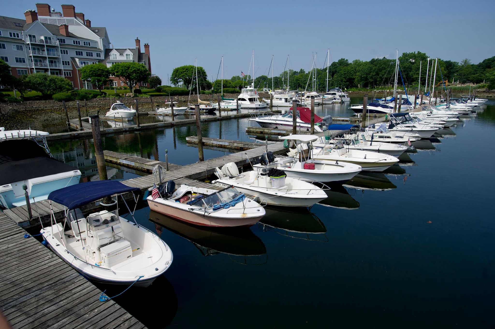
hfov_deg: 78.6
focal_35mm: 22
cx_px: 248
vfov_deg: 57.1
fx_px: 302
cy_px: 164
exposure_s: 1/1250
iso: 200
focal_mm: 22
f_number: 4
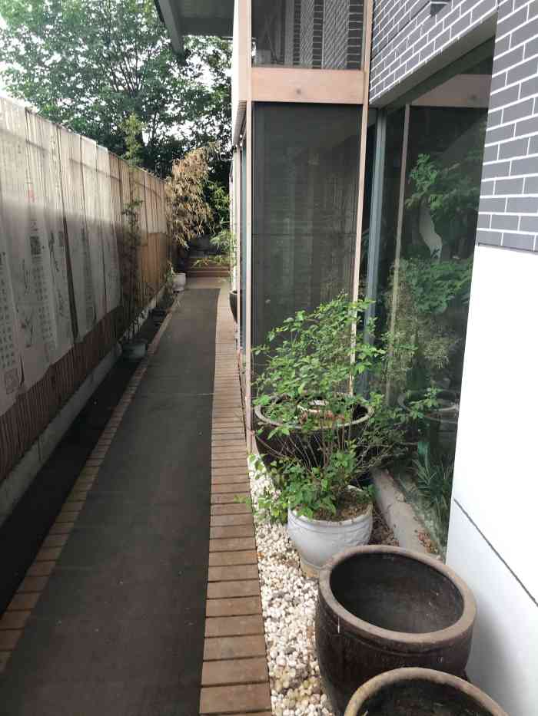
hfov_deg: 49.8
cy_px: 358
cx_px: 269
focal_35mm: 28
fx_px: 580
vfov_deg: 63.4
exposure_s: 1/30
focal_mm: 3.99
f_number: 1.8
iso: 25
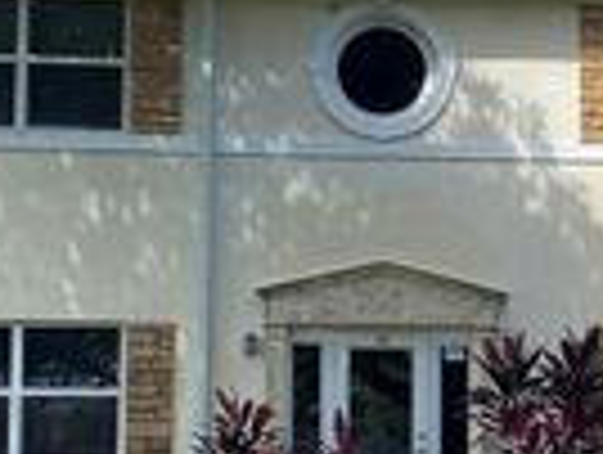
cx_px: 414
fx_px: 1693
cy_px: 366
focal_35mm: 97
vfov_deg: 15.2
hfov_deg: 20.1
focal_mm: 4.25
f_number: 1.8
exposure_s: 1/1272
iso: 32
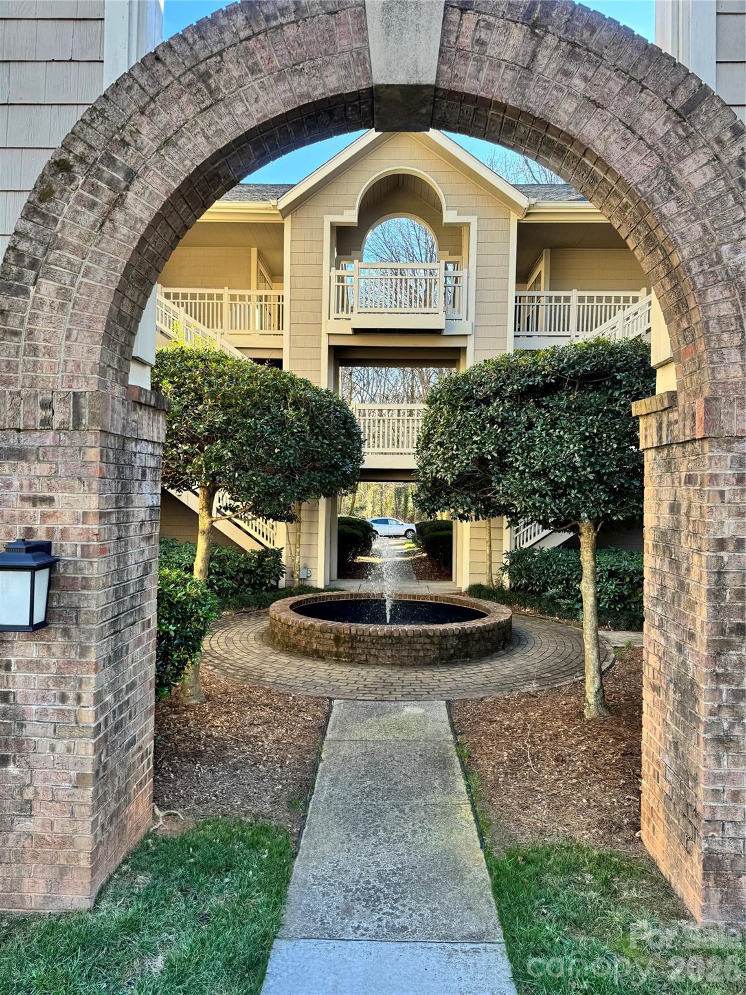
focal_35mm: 24
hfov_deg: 56.8
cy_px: 498
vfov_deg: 71.6
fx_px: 690
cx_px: 373
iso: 64
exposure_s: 1/260
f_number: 1.78
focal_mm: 6.76
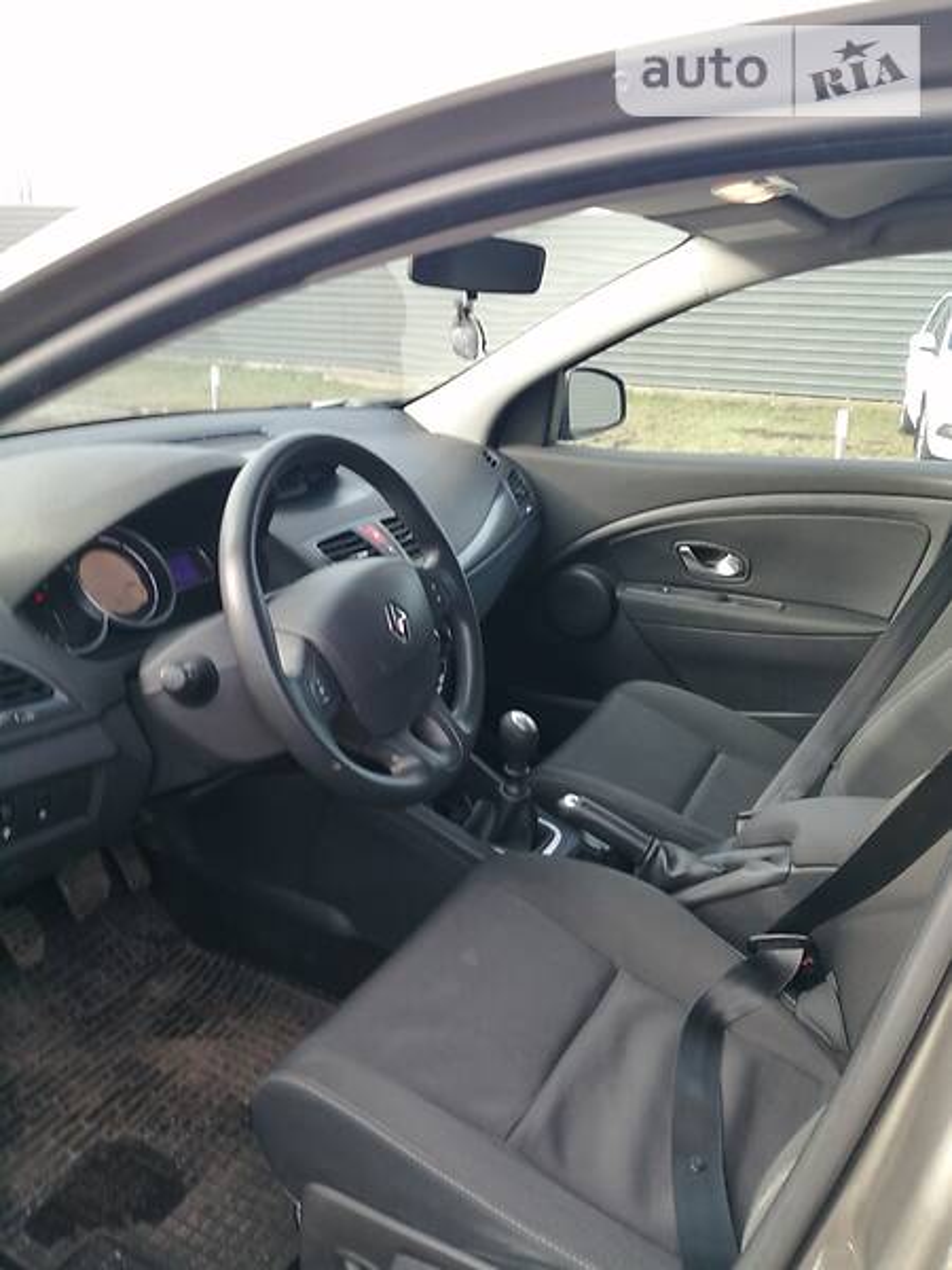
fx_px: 953
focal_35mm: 26
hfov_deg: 53.1
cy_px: 635
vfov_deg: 67.3
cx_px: 476
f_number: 1.8
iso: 50
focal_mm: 3.6
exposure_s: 1/108
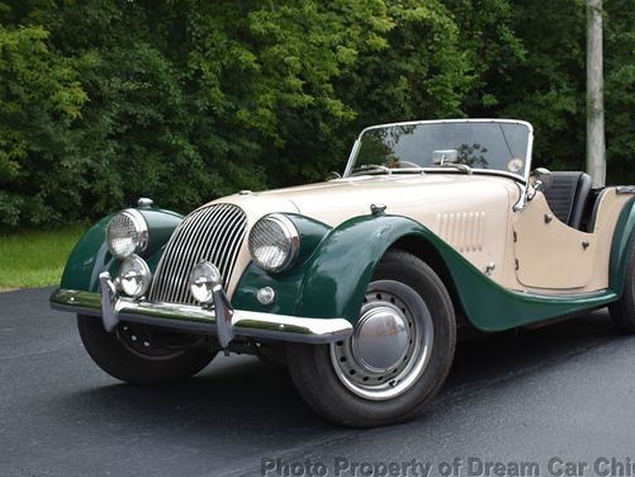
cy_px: 221
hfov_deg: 32.6
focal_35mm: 59
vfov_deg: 24.8
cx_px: 364
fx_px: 1083
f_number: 8
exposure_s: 1/500
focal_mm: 32
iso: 400
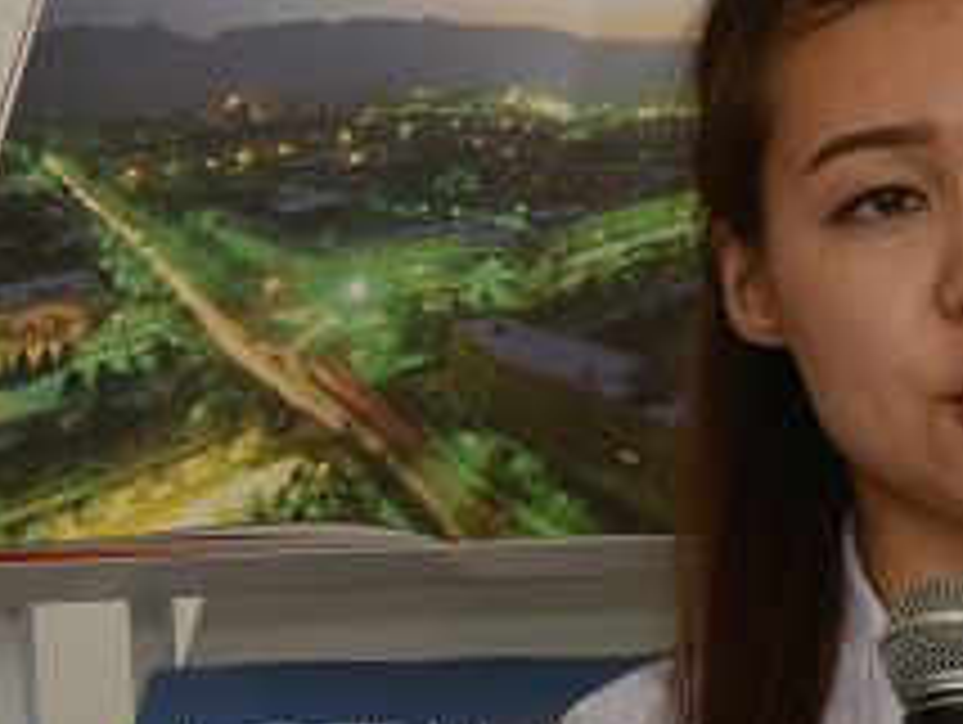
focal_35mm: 337
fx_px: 9386
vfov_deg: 4.4
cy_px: 560
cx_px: 2205
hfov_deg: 5.7
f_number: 7.1
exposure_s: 1/80
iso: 100
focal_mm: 50
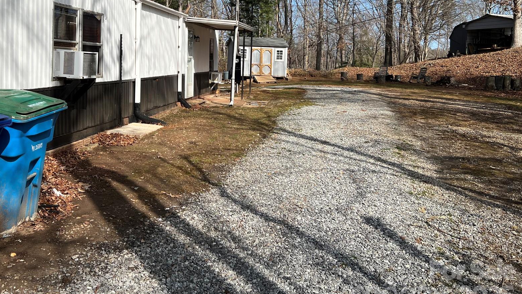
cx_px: 198
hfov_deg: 53.5
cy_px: 67
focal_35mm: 37
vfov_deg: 31.3
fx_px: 512
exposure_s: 1/4274
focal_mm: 5.7
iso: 50
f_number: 1.5
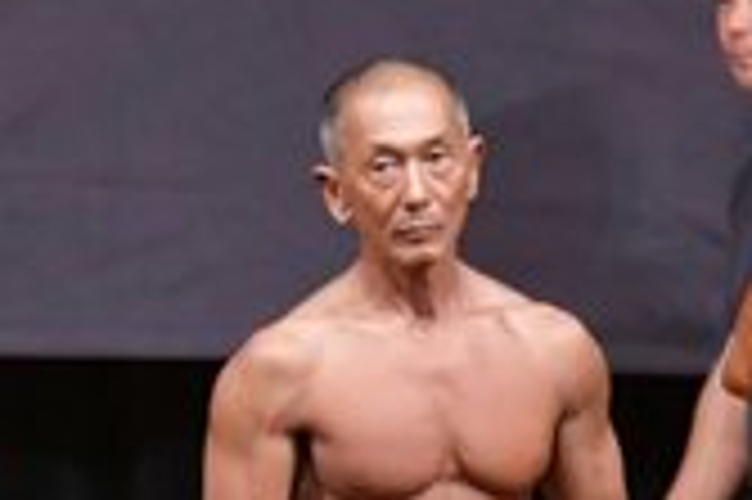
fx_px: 19616
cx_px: 412
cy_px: 743
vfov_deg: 1.5
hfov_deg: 2.2
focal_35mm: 940
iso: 6400
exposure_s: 1/400
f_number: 5.6
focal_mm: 135
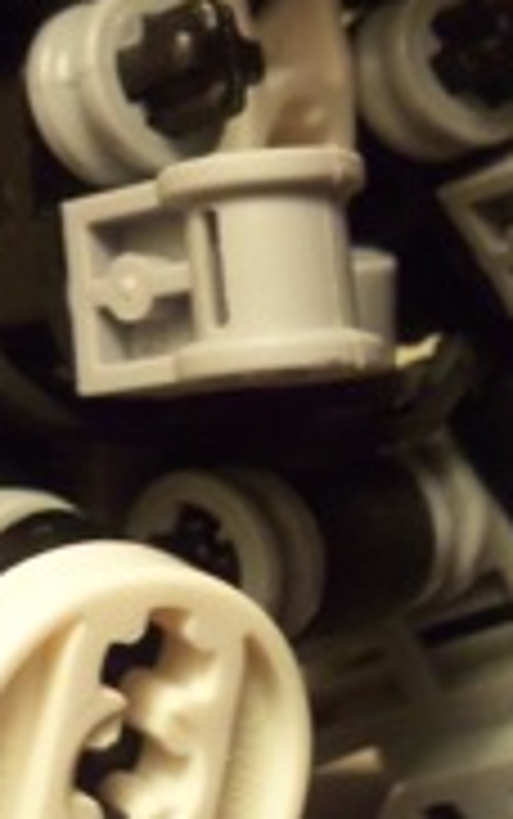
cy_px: -36
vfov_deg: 18.7
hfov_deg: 11.3
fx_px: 2412
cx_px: -387
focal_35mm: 108
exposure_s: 1/30
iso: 200
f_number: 3.4
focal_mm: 5.2
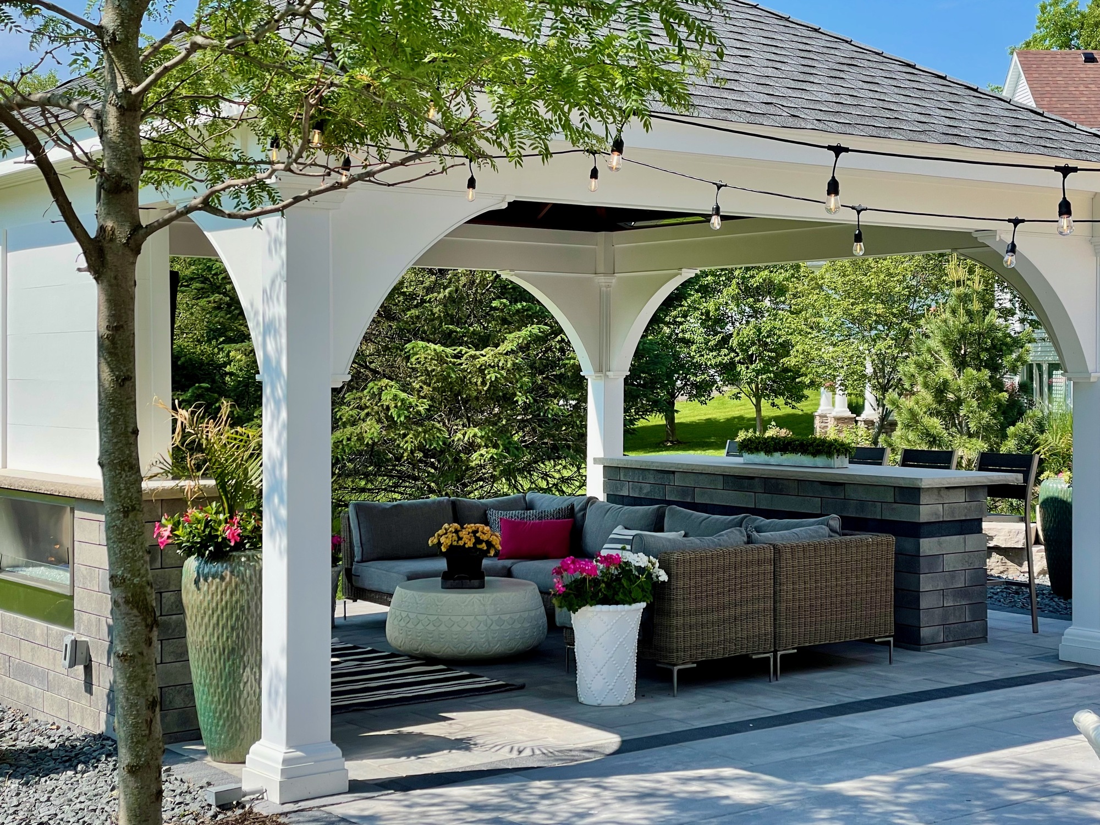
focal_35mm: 52
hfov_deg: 36.8
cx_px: 550
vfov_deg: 28.0
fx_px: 1652
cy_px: 412
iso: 25
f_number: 2
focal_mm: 6
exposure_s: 1/813
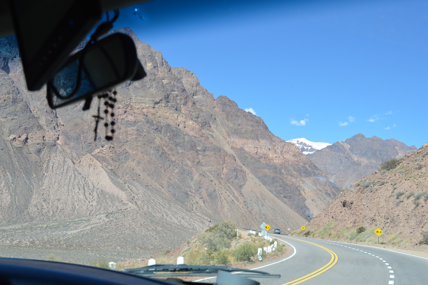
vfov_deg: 34.1
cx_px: 214
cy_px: 142
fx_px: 463
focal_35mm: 39
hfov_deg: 49.6
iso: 100
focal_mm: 26
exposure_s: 1/160
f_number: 6.3
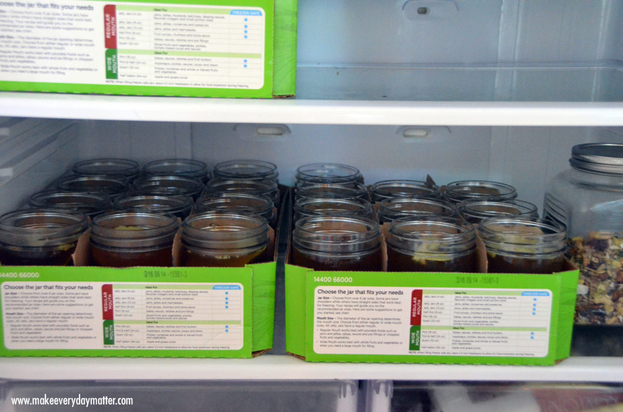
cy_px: 206
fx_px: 829
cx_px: 312
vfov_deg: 28.0
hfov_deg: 41.2
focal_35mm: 48
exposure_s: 1/15
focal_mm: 32
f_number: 5.6
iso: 6400
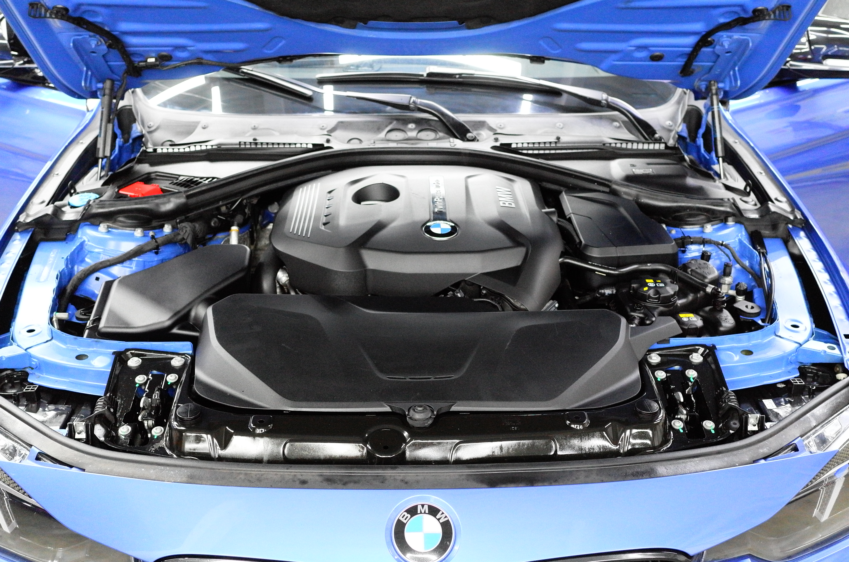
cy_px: 281
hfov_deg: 53.2
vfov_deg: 36.7
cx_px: 424
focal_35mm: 36
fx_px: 847
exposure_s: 1/80
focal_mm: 24
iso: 2500
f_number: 3.5
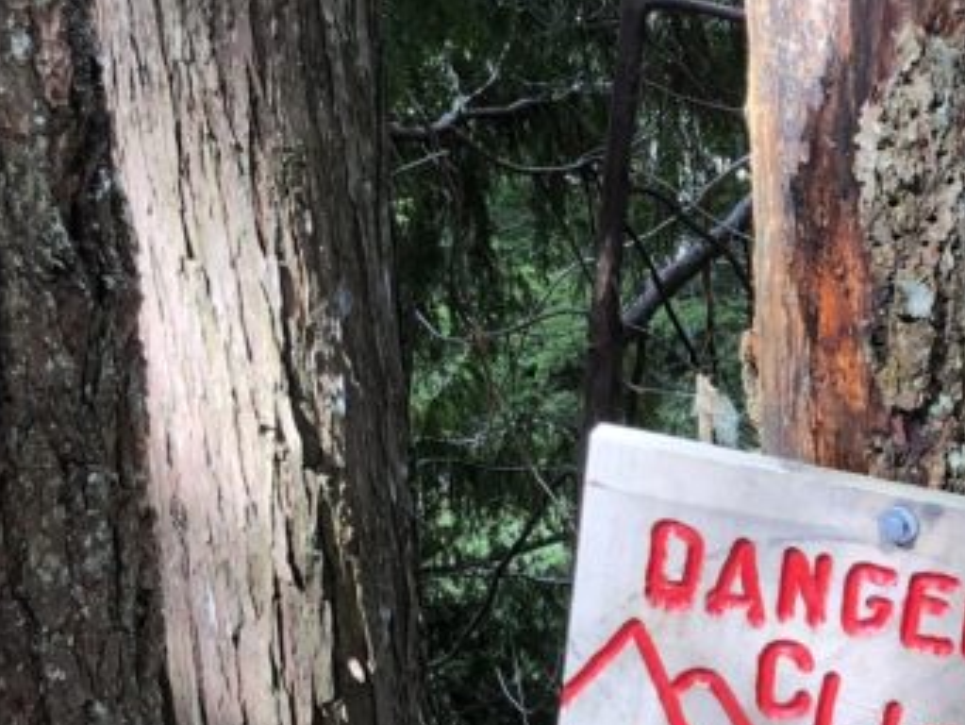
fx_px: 2343
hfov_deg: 22.1
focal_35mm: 84
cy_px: 518
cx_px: 1030
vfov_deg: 17.5
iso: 32
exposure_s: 1/120
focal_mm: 3.99
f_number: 1.8
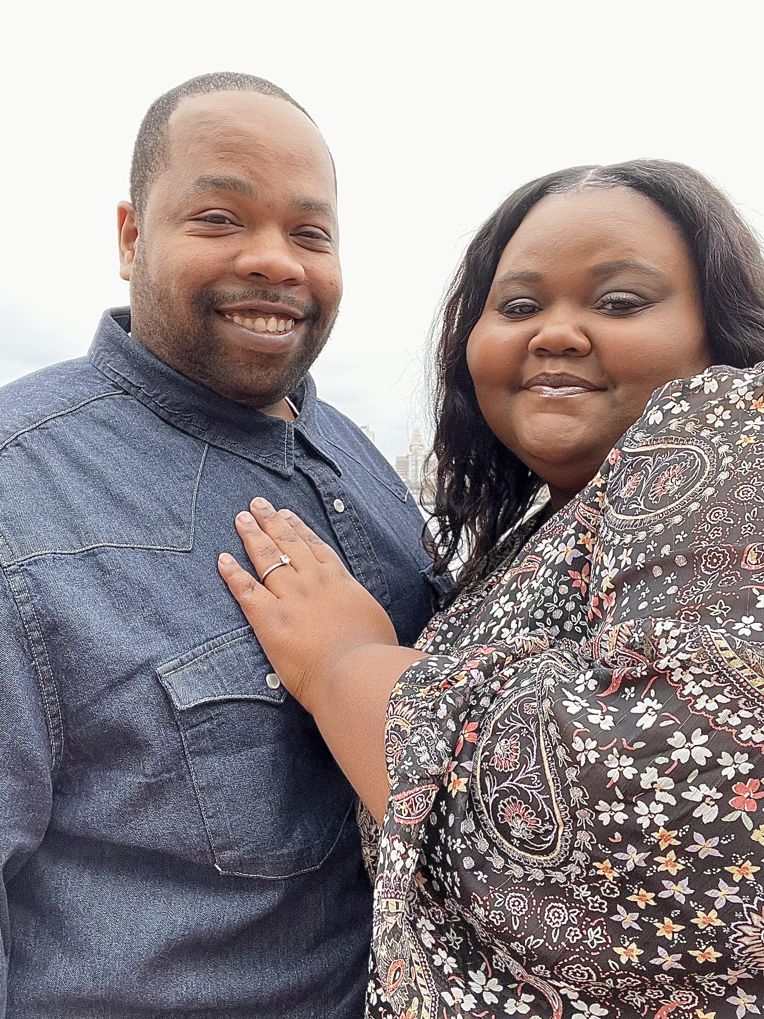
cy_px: 510
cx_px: 382
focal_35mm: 30
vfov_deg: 60.0
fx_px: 883
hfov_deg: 46.8
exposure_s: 1/90
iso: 100
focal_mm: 2.71
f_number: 2.2
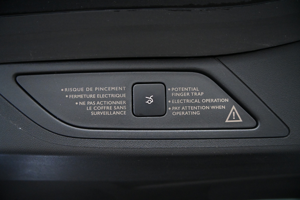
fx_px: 625
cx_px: 150
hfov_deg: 27.0
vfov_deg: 18.2
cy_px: 100
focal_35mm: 75
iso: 5000
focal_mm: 50
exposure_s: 1/160
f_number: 7.1
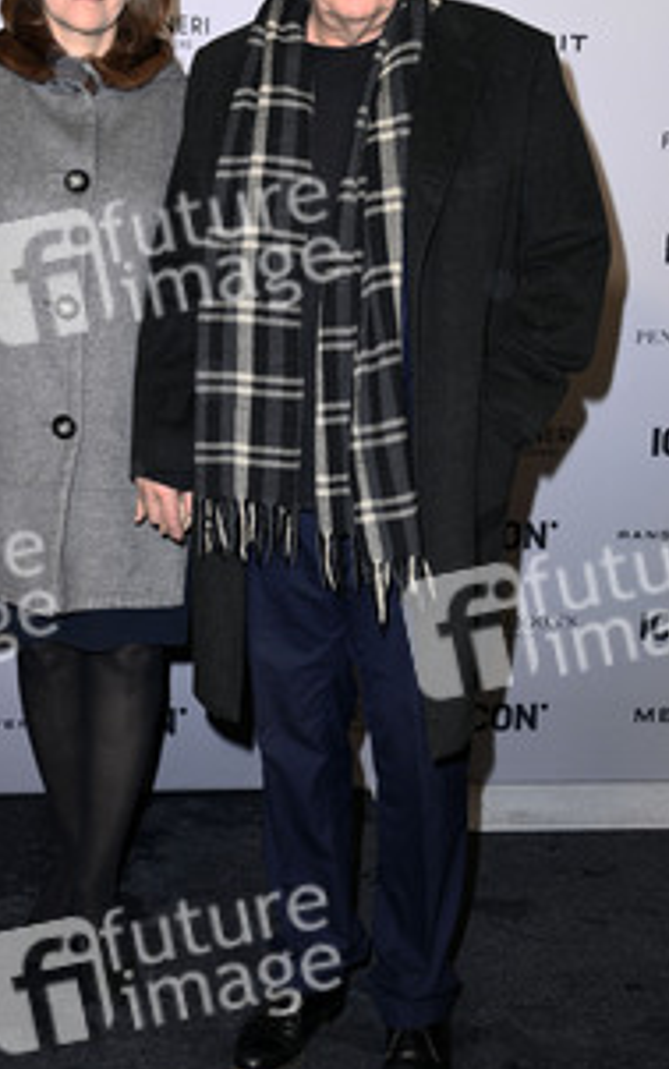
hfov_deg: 24.0
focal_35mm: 54
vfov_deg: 37.4
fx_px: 1574
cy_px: 439
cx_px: 262
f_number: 5.6
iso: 1600
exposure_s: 1/250
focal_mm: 40
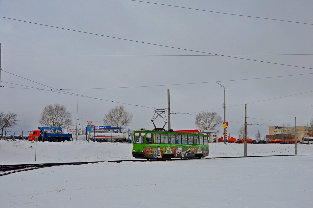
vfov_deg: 29.8
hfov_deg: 43.6
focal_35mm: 45
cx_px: 156
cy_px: 104
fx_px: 391
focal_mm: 30
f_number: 8
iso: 100
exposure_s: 1/250
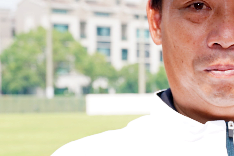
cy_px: 180
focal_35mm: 139
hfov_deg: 14.5
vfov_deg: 9.7
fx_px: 903
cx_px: 231
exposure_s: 1/250
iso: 125
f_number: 5.6
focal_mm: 34
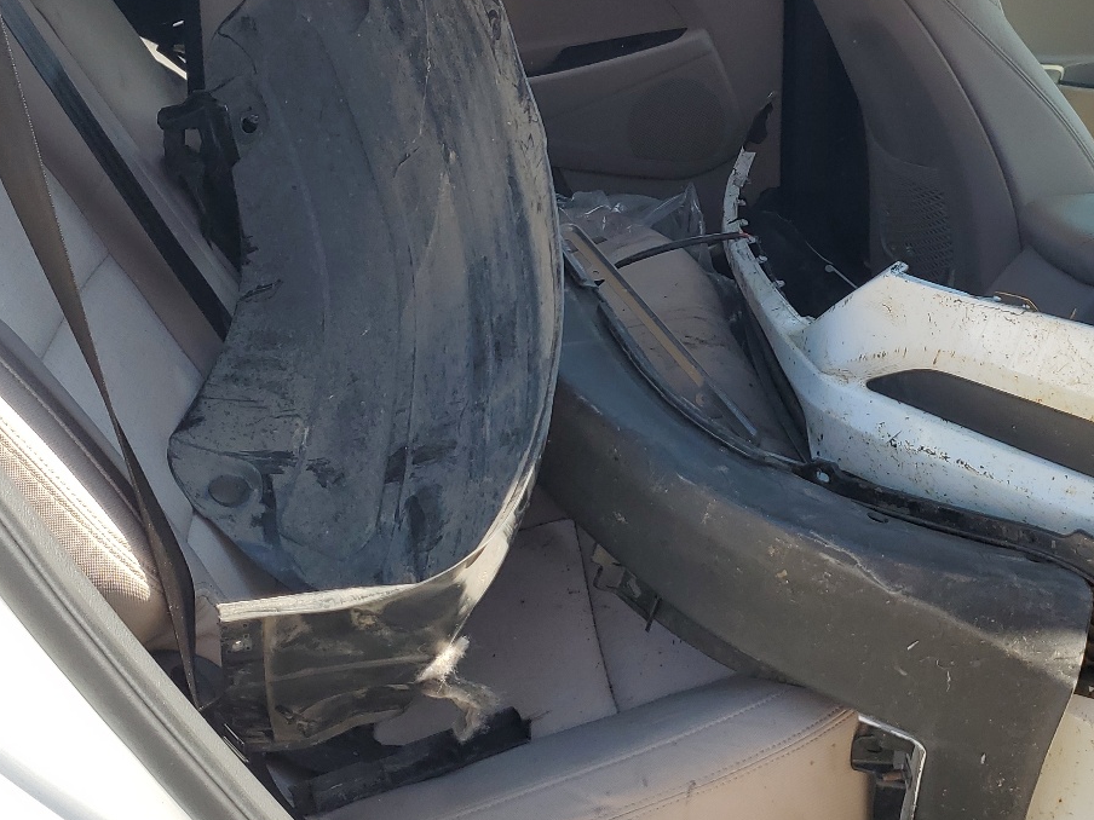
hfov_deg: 40.9
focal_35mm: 46
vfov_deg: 31.3
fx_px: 1454
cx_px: 689
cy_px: 282
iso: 50
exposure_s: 1/909
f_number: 1.5
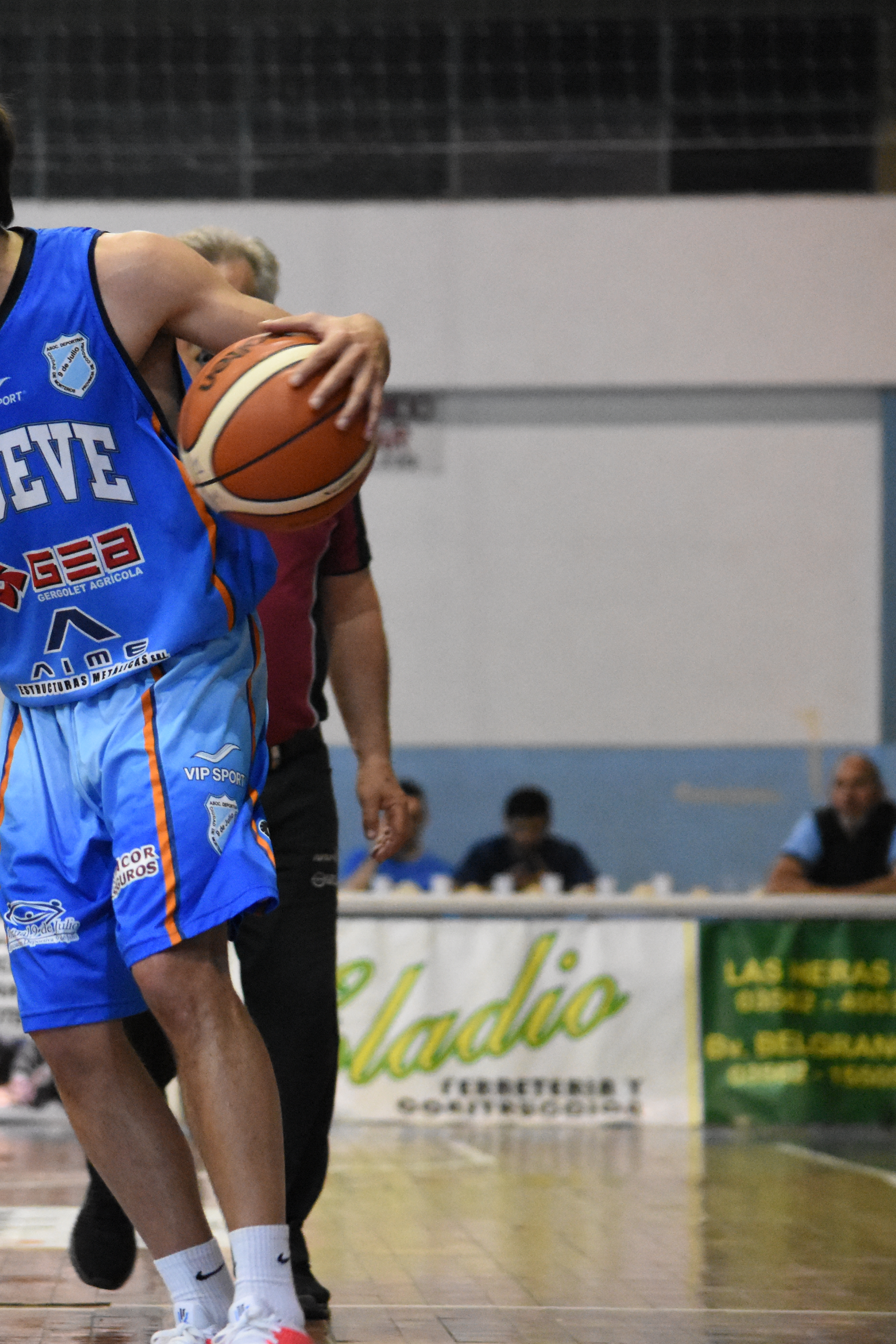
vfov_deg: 7.6
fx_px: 10116
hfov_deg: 5.1
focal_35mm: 271
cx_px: -41
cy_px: 674
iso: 6400
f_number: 4.8
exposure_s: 1/250
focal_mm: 120
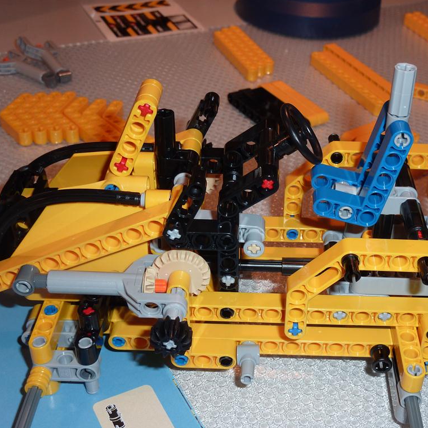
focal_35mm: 50
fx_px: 699
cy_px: 214
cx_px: 260
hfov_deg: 33.9
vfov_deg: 34.0
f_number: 4
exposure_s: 1/30
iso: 100
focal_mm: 6.9
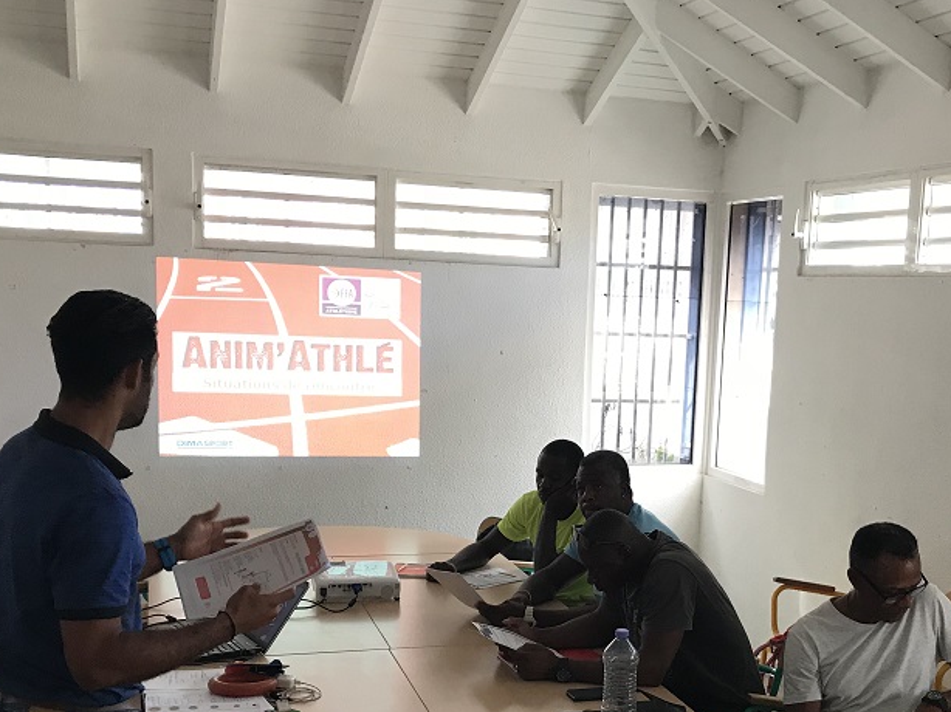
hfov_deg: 40.9
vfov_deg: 31.0
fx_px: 1263
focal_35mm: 46
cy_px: 525
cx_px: 610
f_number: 1.8
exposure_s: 1/33
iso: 32
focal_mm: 3.99
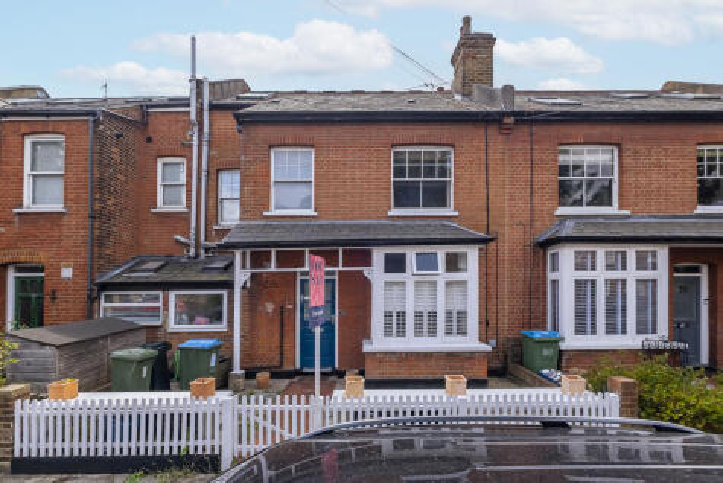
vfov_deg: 77.4
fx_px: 301
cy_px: 242
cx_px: 362
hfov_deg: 100.4
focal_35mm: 15
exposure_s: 1/680
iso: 500
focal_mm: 10
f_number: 8
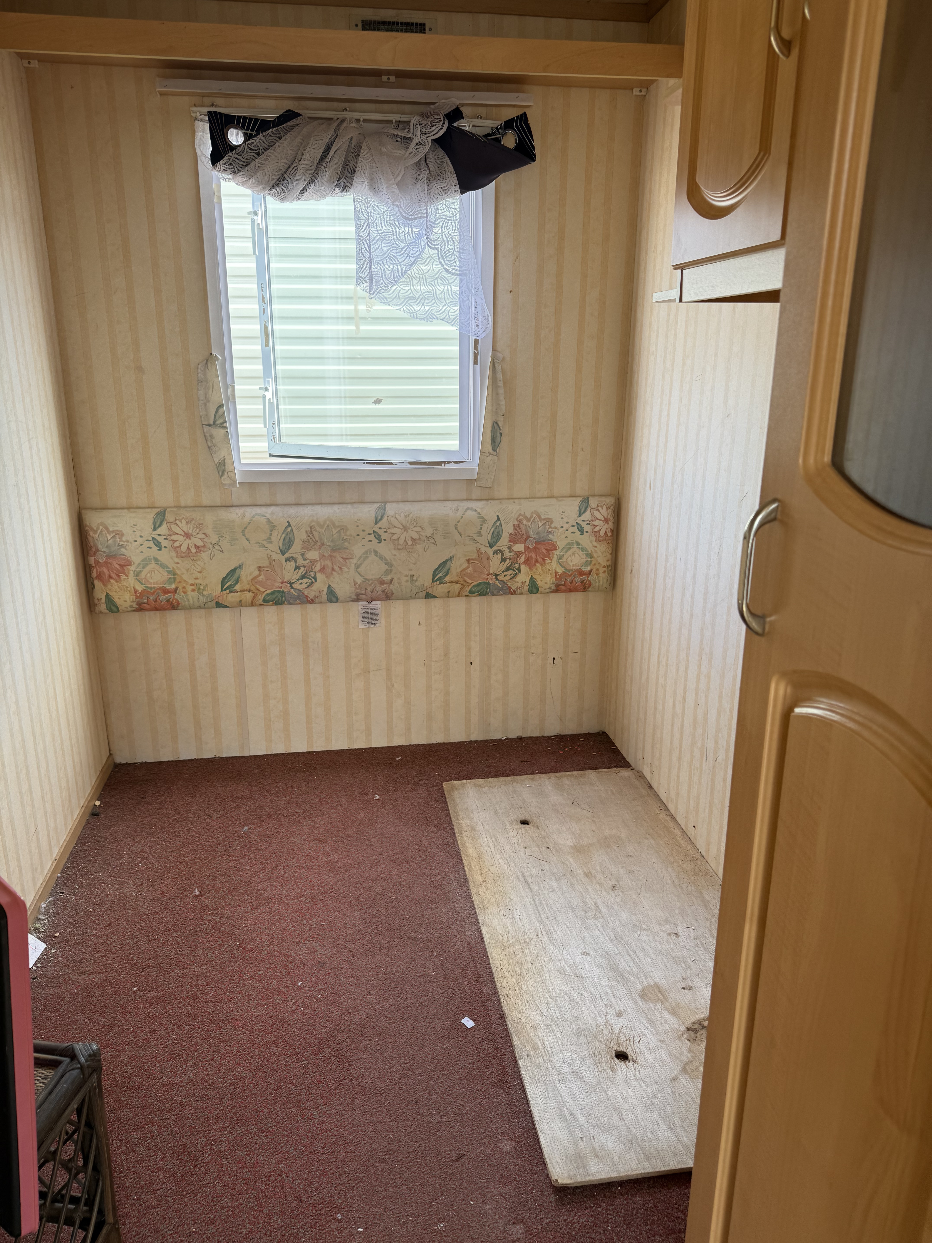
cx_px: 466
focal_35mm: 24
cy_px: 622
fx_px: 862
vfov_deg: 71.6
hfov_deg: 56.8
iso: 80
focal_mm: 6.76
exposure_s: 1/183
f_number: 1.78
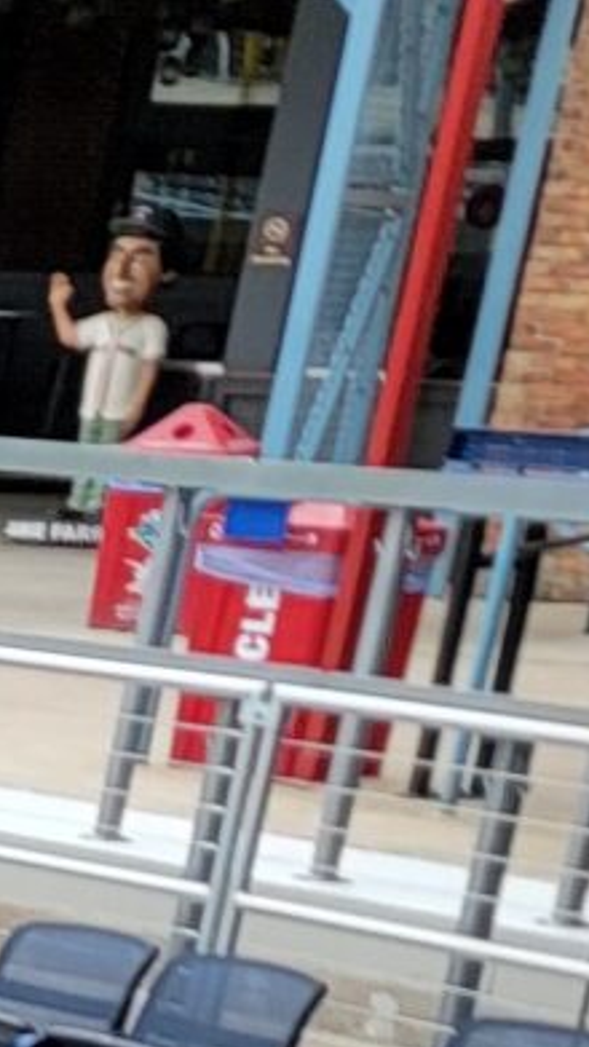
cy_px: 2008
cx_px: -2364
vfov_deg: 11.5
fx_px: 4747
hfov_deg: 5.4
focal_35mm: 171
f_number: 1.8
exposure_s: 1/242
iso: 16
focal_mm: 6.7
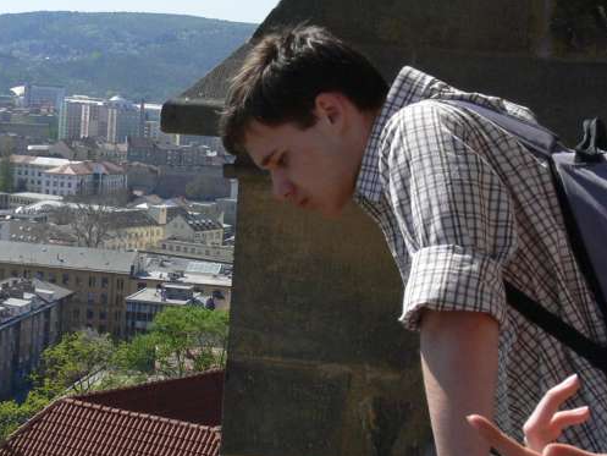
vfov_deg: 16.1
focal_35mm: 92
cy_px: 186
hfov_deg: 21.1
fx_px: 1614
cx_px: 123
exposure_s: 1/400
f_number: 5.6
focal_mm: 7.4
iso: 100
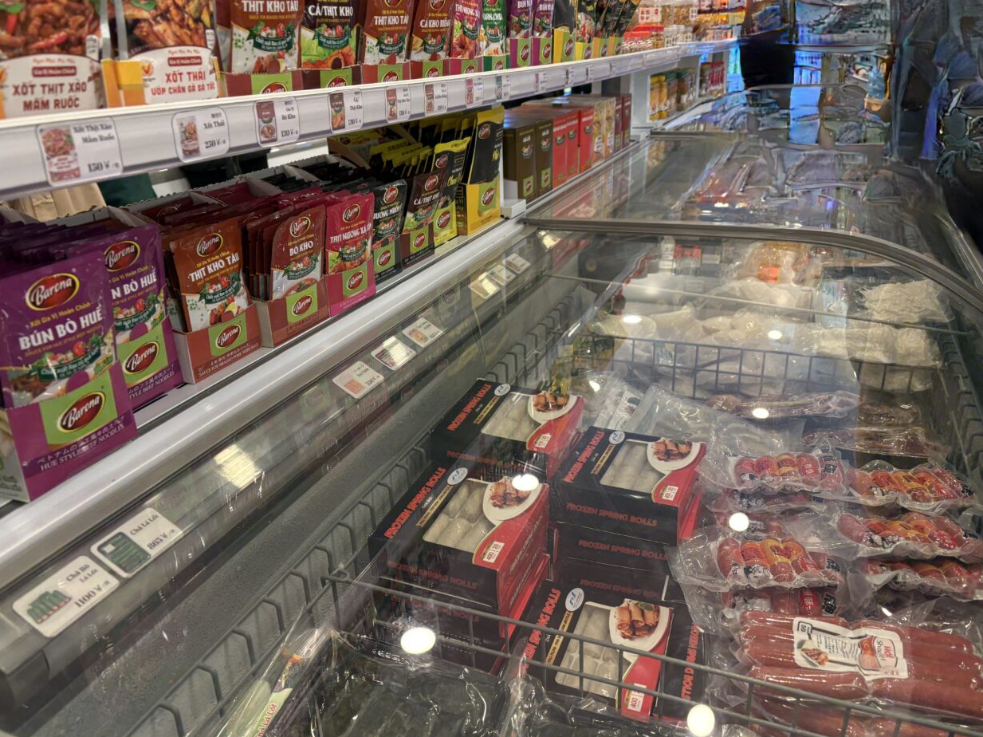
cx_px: 486
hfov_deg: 65.3
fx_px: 767
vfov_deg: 51.3
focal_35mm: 27
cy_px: 365
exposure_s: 1/100
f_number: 1.6
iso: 125
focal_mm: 5.96
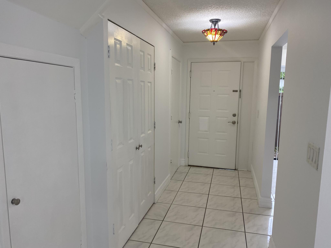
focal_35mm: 26
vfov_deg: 53.1
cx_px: 166
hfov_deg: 67.3
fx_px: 249
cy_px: 124
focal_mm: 4.25
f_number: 1.8
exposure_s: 1/60
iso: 64
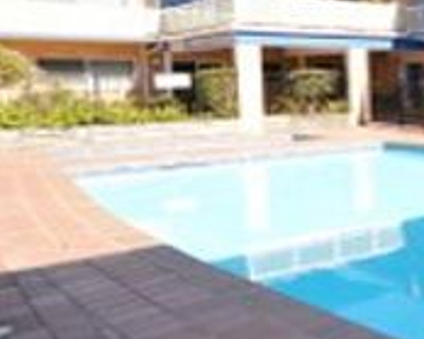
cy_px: 101
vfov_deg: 38.5
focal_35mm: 38
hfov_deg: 37.8
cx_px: 492
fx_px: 477
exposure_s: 1/200
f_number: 5
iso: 100
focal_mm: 10
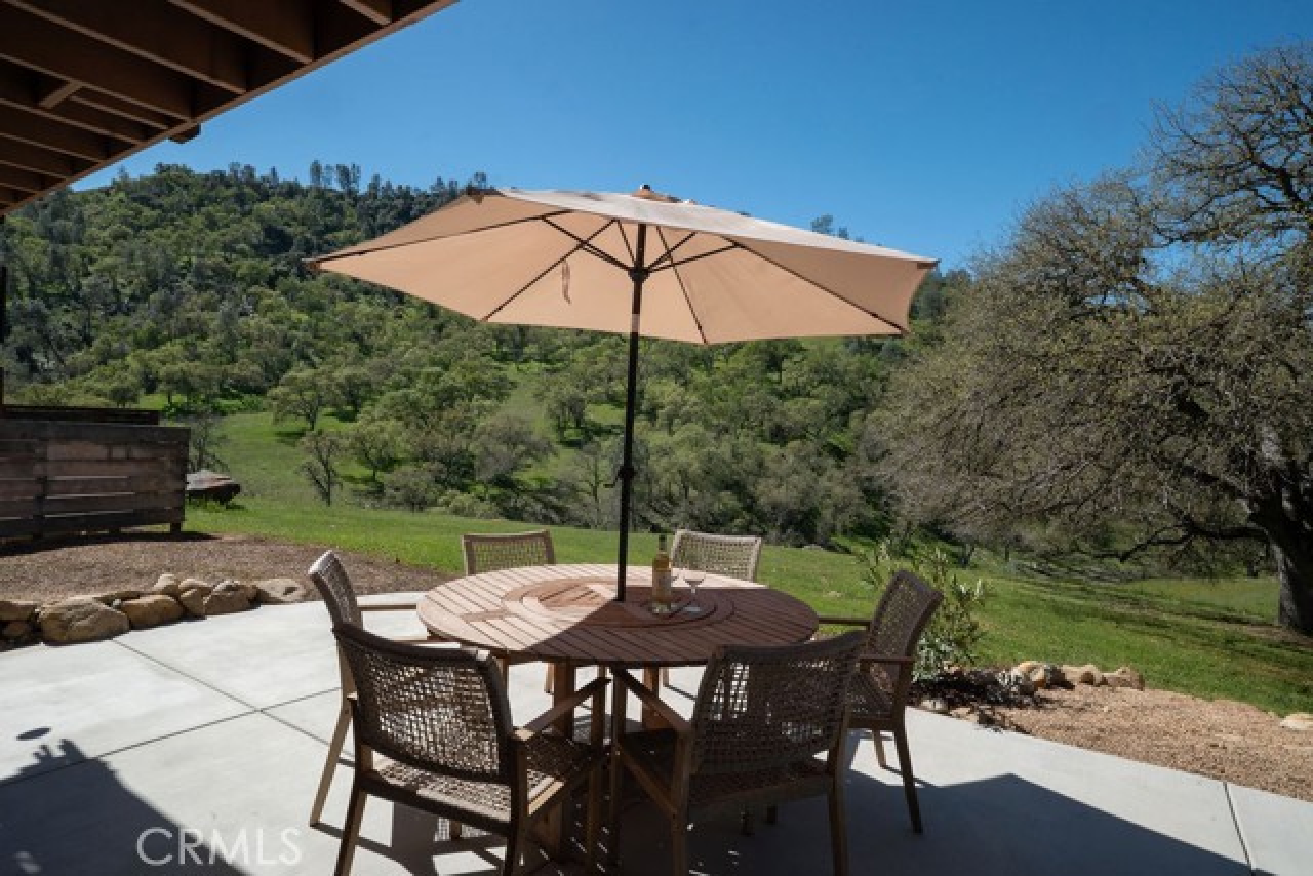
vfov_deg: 62.0
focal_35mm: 20
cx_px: 656
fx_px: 730
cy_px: 438
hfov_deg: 84.0
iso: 400
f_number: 16
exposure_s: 1/250
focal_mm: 20
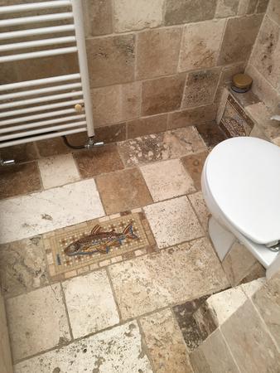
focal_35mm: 29
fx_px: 312
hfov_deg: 48.3
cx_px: 140
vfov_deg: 61.6
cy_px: 186
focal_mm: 4.15
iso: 32
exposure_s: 1/50
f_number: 2.2
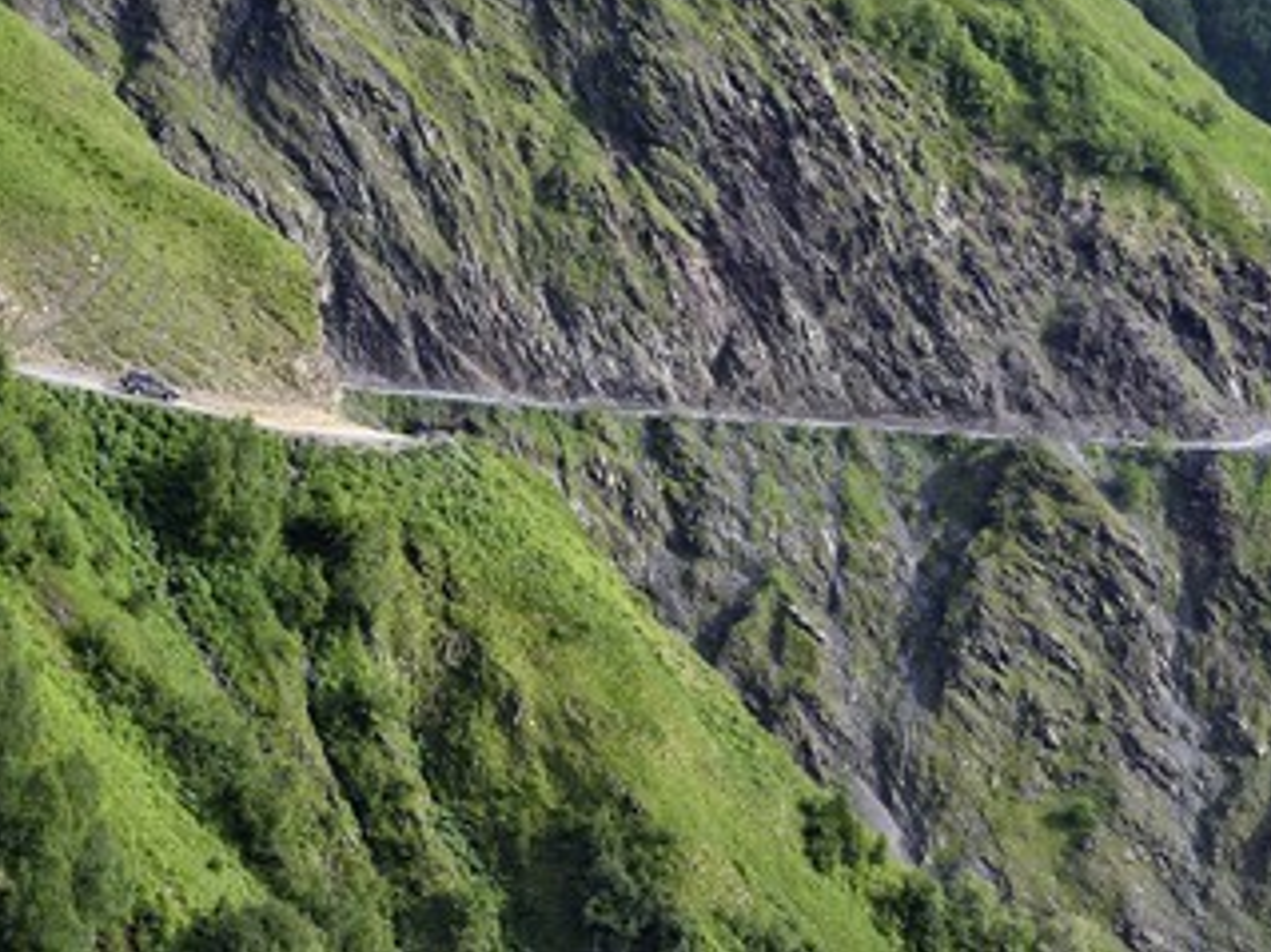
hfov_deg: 13.0
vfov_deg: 9.8
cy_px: 406
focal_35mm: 152
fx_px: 5579
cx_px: 641
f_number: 9
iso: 800
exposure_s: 1/1000
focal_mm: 120
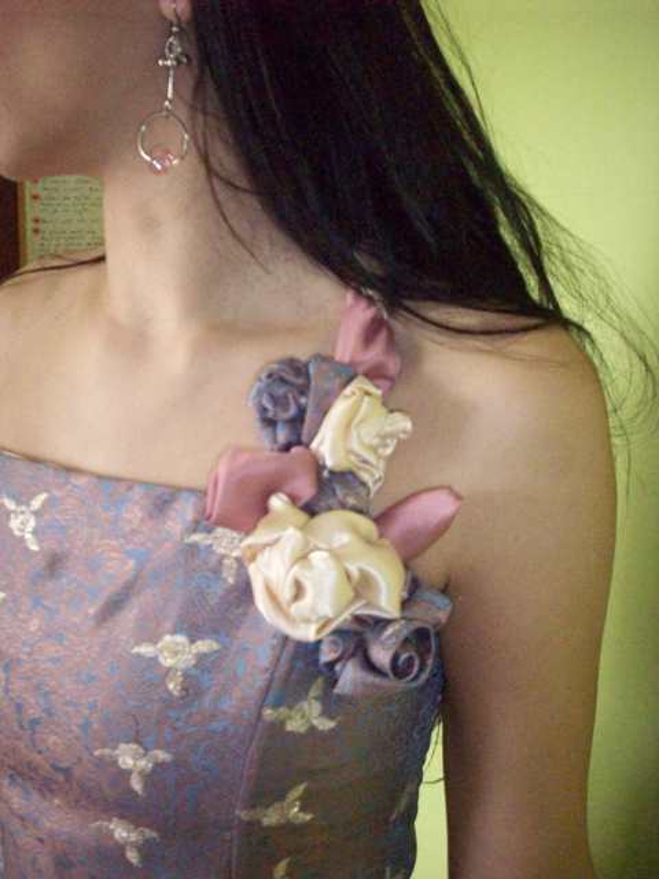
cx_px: 330
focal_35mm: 37
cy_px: 440
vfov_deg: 50.1
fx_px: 939
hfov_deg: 38.7
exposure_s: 1/64
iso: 800
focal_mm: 6.2
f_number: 2.8
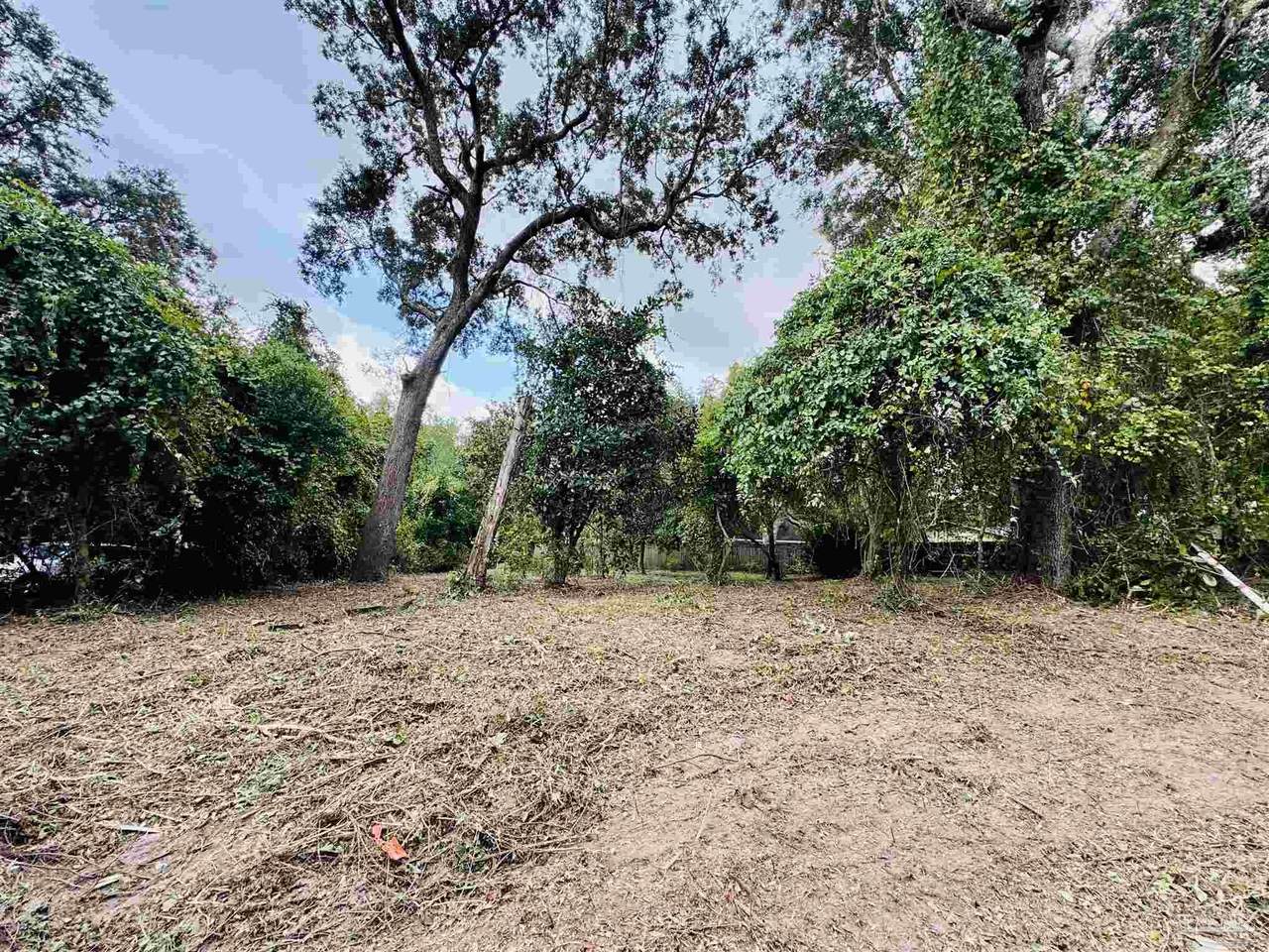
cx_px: 634
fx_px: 513
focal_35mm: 14
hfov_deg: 102.1
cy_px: 476
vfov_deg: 85.7
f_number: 2.2
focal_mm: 2.22
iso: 64
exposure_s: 1/99
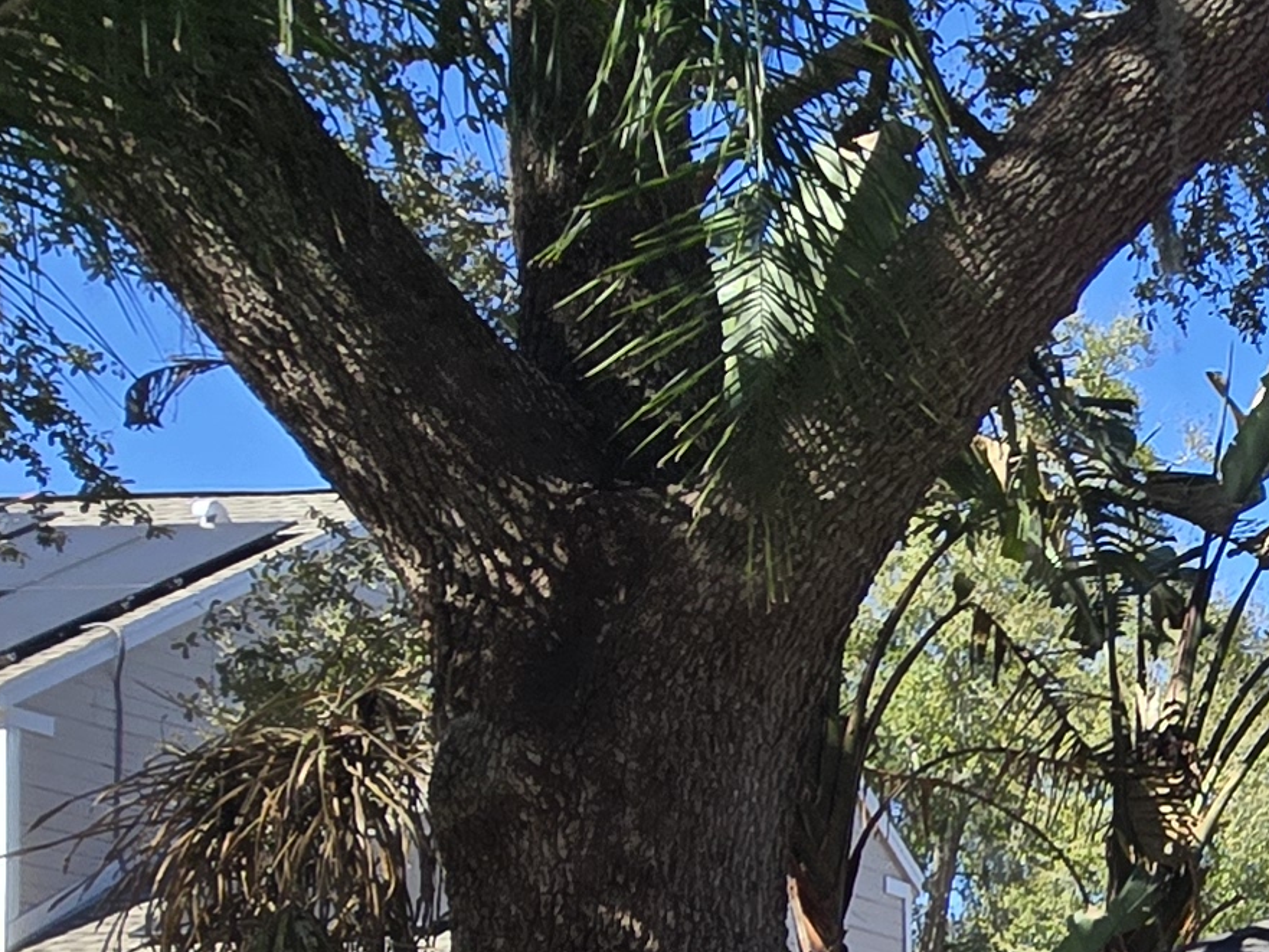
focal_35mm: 59
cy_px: 1184
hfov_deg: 23.4
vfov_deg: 22.6
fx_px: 2163
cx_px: 2068
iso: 50
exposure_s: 1/843
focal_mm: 2.2
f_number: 2.2
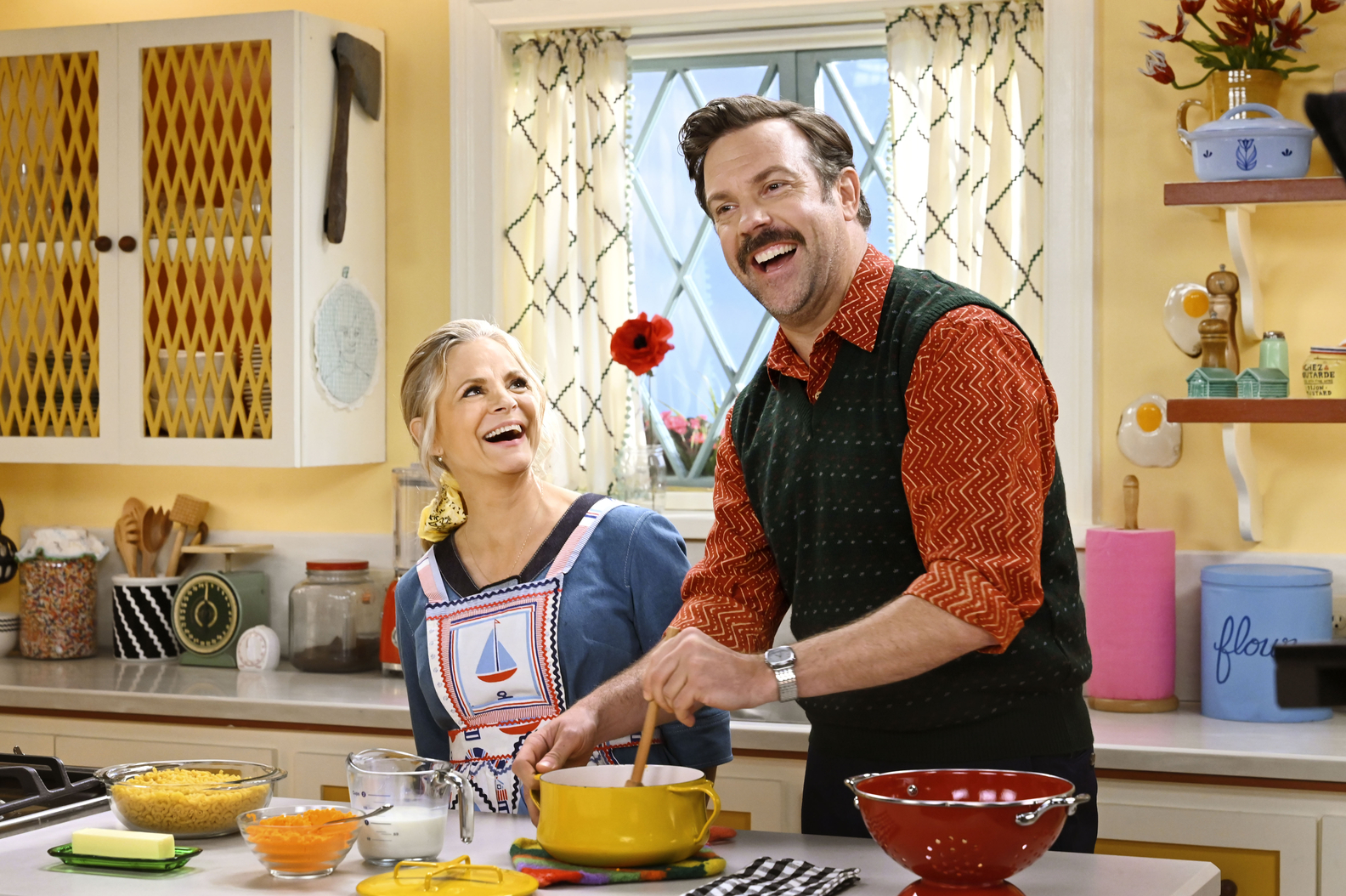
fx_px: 2578
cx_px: 673
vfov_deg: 19.7
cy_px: 448
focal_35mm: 69
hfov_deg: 29.3
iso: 4000
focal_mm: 69
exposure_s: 1/160
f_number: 6.3
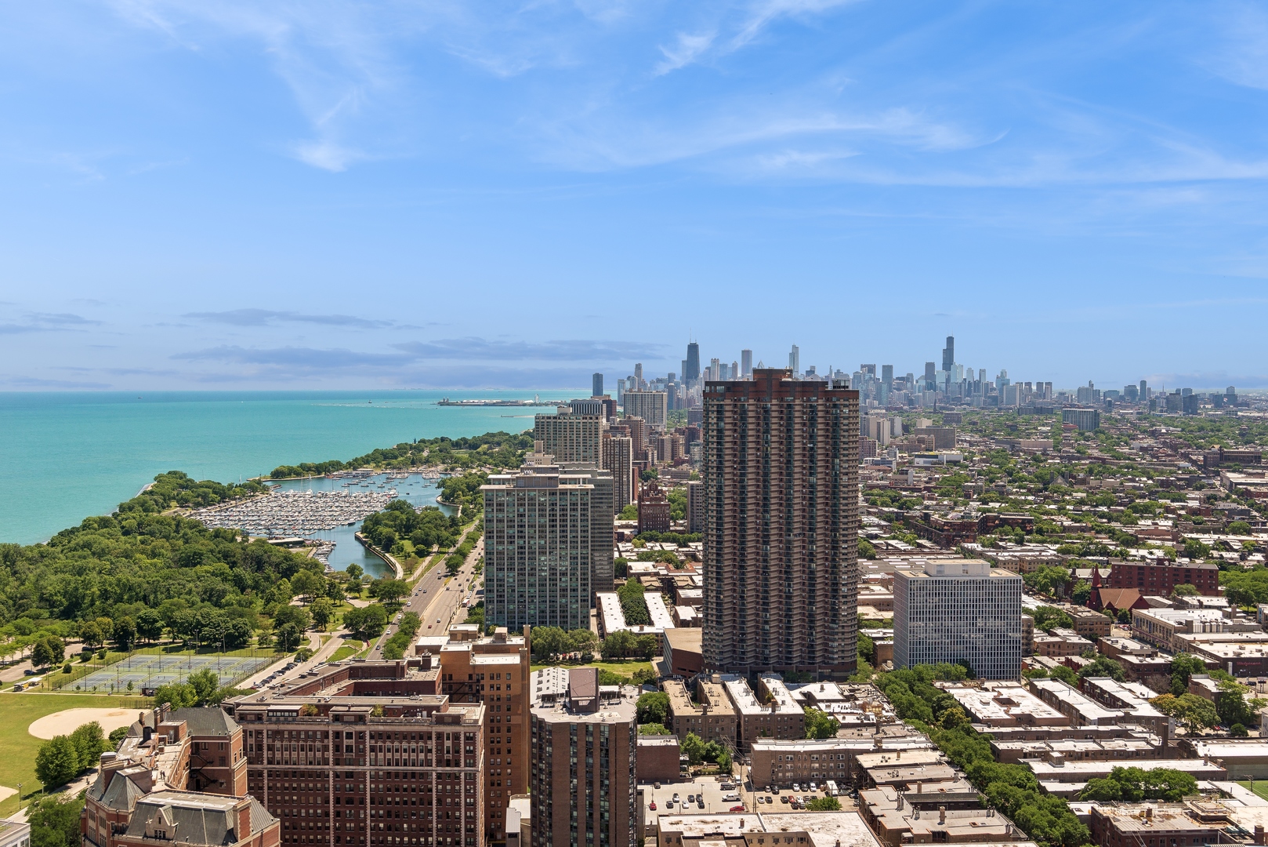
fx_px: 1233
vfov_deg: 37.9
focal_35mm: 35
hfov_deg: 54.4
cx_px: 634
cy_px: 424
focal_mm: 35
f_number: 8
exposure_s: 1/1000
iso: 200
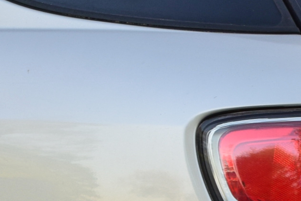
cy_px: 327
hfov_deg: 8.3
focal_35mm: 247
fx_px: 2069
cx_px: 315
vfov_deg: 5.5
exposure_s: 1/60
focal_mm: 35
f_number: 8
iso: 400
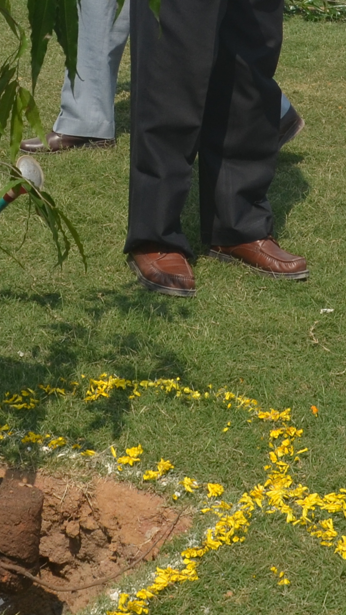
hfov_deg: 11.3
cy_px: 12
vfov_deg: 19.5
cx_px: 230
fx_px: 1746
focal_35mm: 107
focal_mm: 18
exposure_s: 1/800
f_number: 6.3
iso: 200
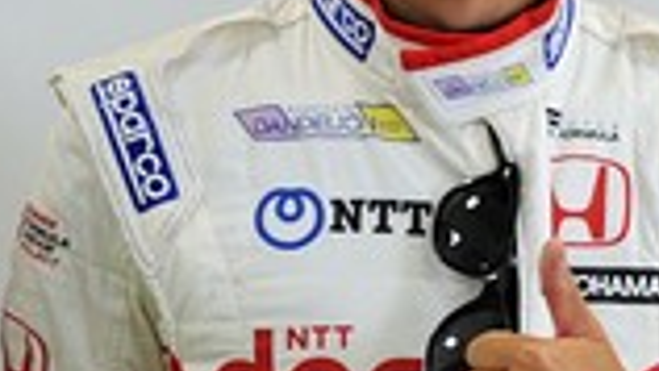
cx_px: 413
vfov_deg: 7.3
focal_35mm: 167
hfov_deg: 12.9
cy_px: 292
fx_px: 2919
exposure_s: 1/125
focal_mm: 35
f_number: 4
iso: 800
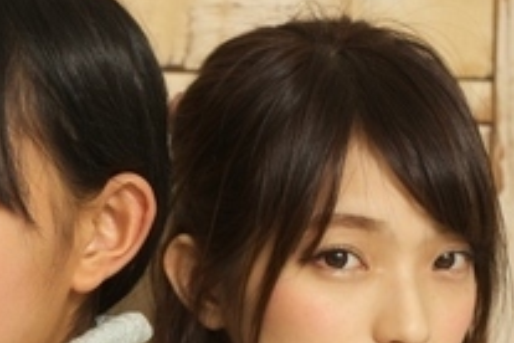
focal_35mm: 121
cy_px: 349
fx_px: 1727
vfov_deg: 11.2
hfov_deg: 16.5
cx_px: -15
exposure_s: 1/250
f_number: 5.6
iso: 320
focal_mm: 50
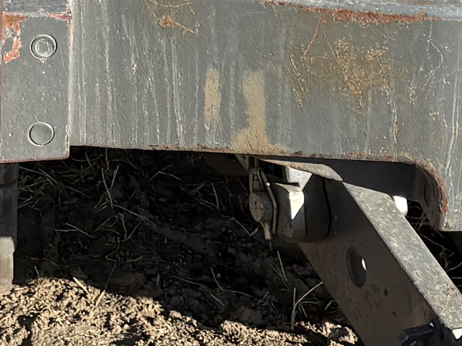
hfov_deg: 10.8
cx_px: -124
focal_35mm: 180
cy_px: -482
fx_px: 2402
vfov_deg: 7.7
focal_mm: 6.76
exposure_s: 1/2053
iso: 100
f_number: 1.78
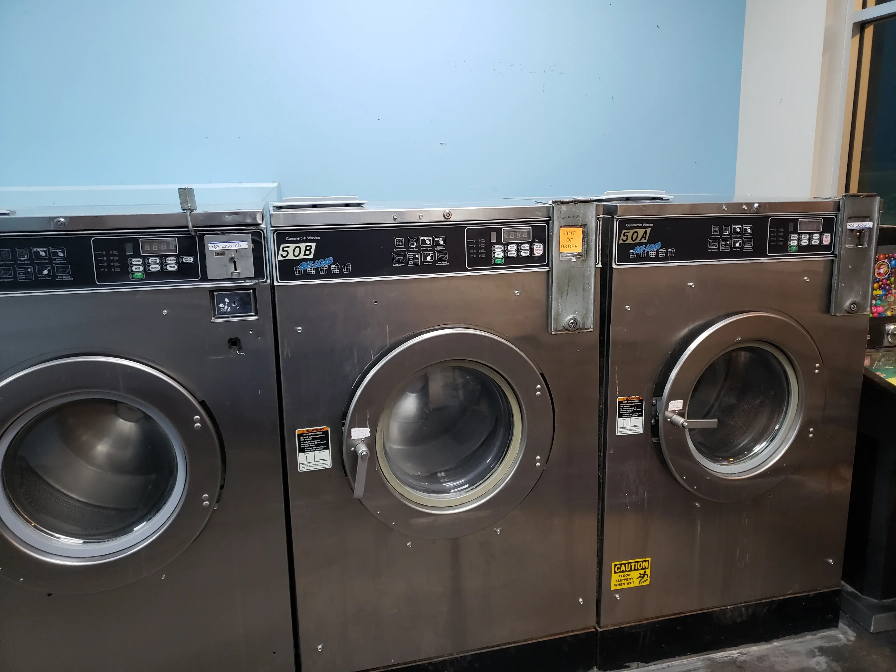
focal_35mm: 26
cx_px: 448
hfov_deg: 67.3
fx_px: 673
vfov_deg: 53.1
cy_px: 336
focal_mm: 4.3
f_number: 1.5
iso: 250
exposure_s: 1/20
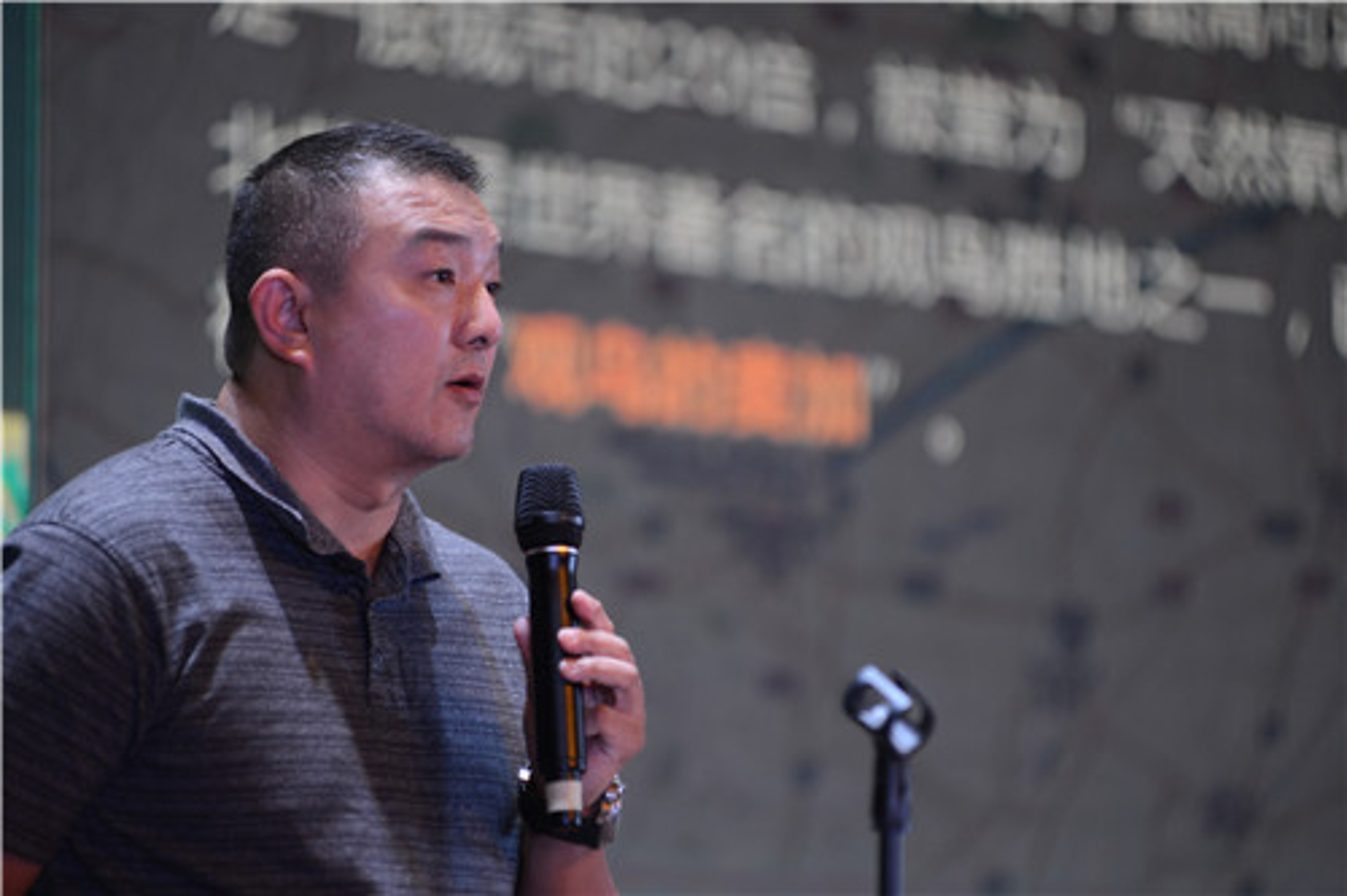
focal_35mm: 200
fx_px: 7480
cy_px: 448
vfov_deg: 6.9
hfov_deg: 10.3
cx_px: 674
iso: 450
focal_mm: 200
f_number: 2.8
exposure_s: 1/200
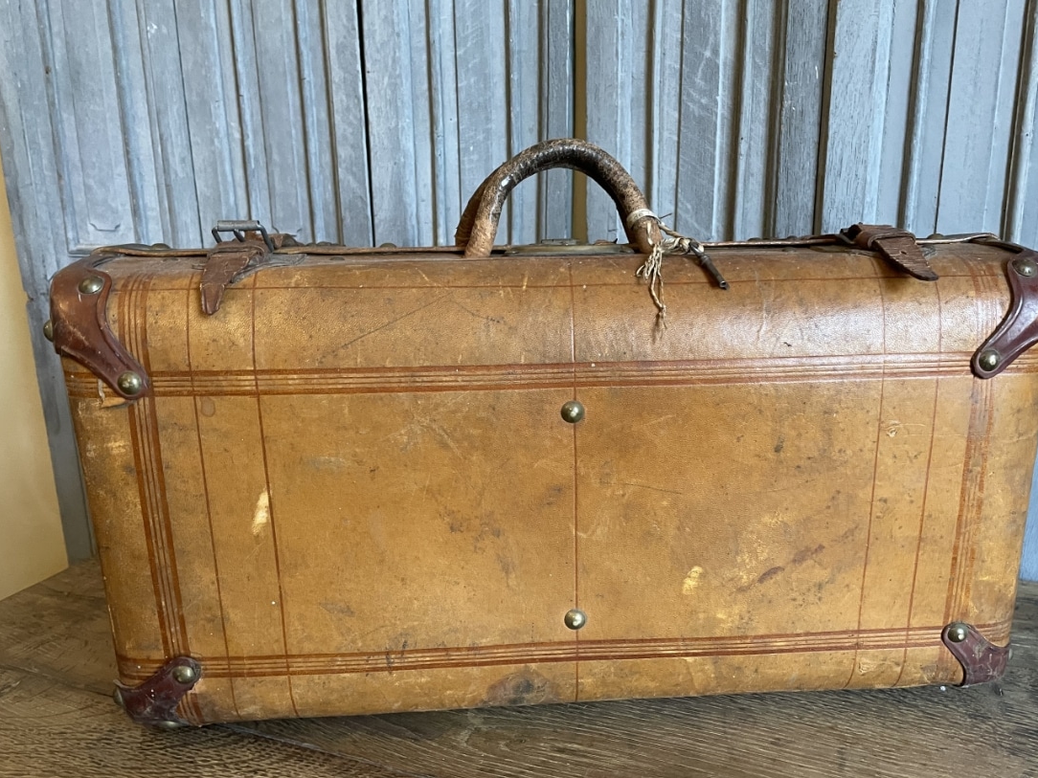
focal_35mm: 29
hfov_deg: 61.5
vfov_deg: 48.1
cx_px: 577
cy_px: 433
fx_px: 870
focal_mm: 4.2
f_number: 1.6
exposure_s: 1/50
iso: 320
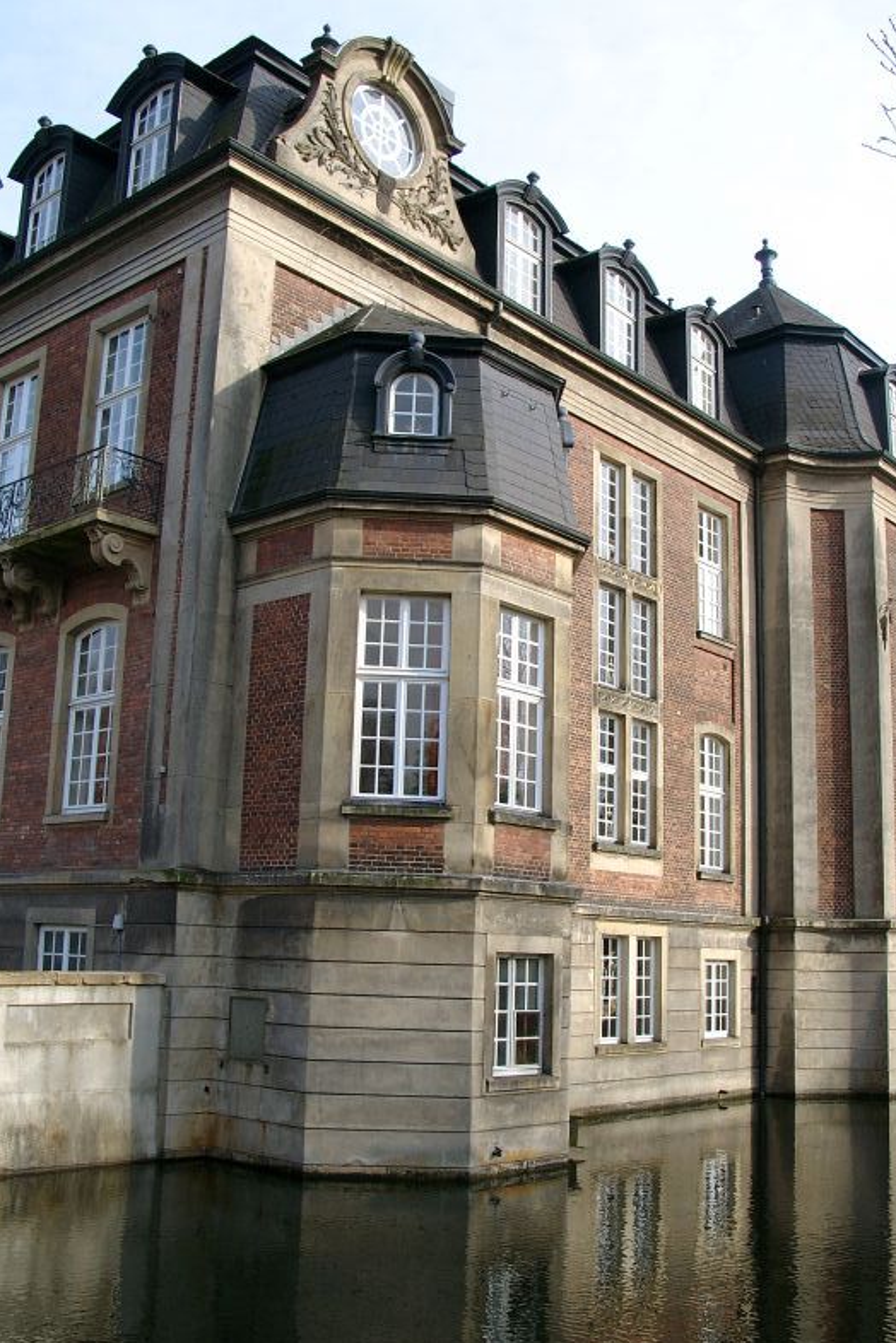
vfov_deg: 53.1
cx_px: 499
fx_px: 1344
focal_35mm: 36
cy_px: 682
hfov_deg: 36.8
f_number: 4
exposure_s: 1/410
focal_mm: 7.13
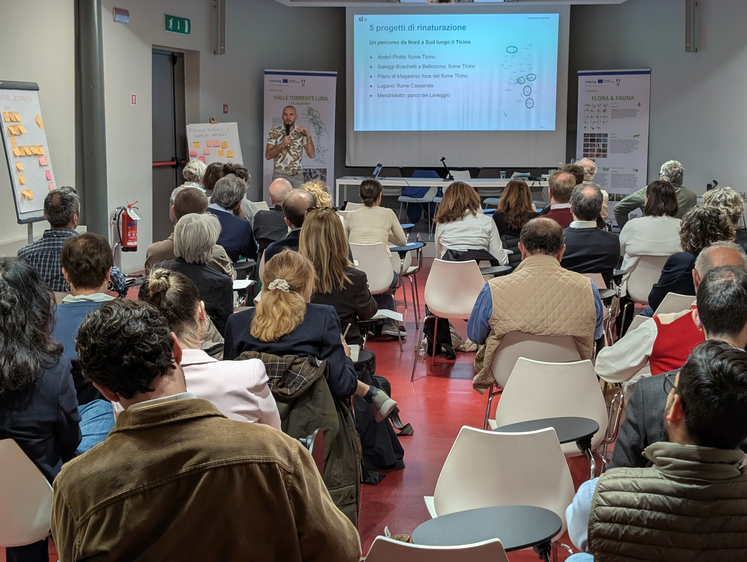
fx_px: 1059
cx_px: 374
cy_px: 281
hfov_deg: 38.9
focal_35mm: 49
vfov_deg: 29.7
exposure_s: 1/100
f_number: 1.68
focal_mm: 6.9
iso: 188
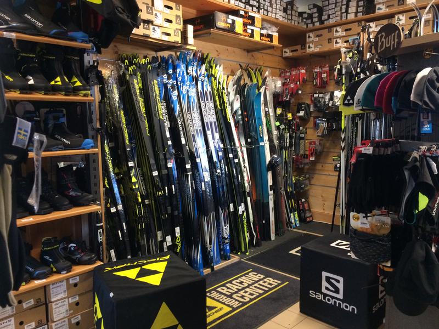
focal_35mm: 29
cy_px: 164
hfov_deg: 61.7
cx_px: 220
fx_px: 368
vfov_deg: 48.2
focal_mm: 4.15
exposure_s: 1/33
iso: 320
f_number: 2.2
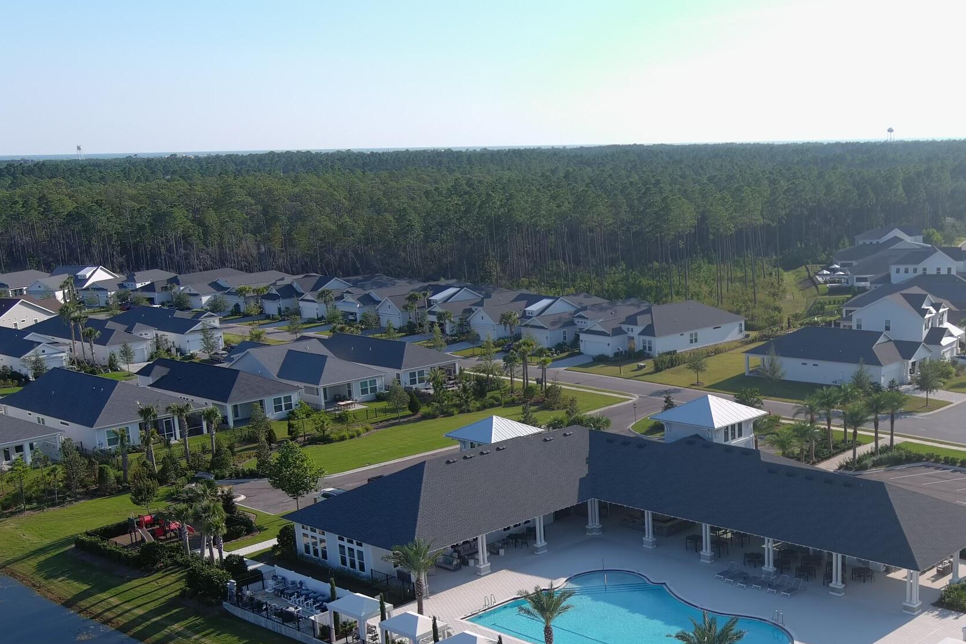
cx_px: 694
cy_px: 450
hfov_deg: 40.2
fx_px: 1288
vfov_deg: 27.8
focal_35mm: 48
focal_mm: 10.08
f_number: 2.8
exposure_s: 1/1250
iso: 100
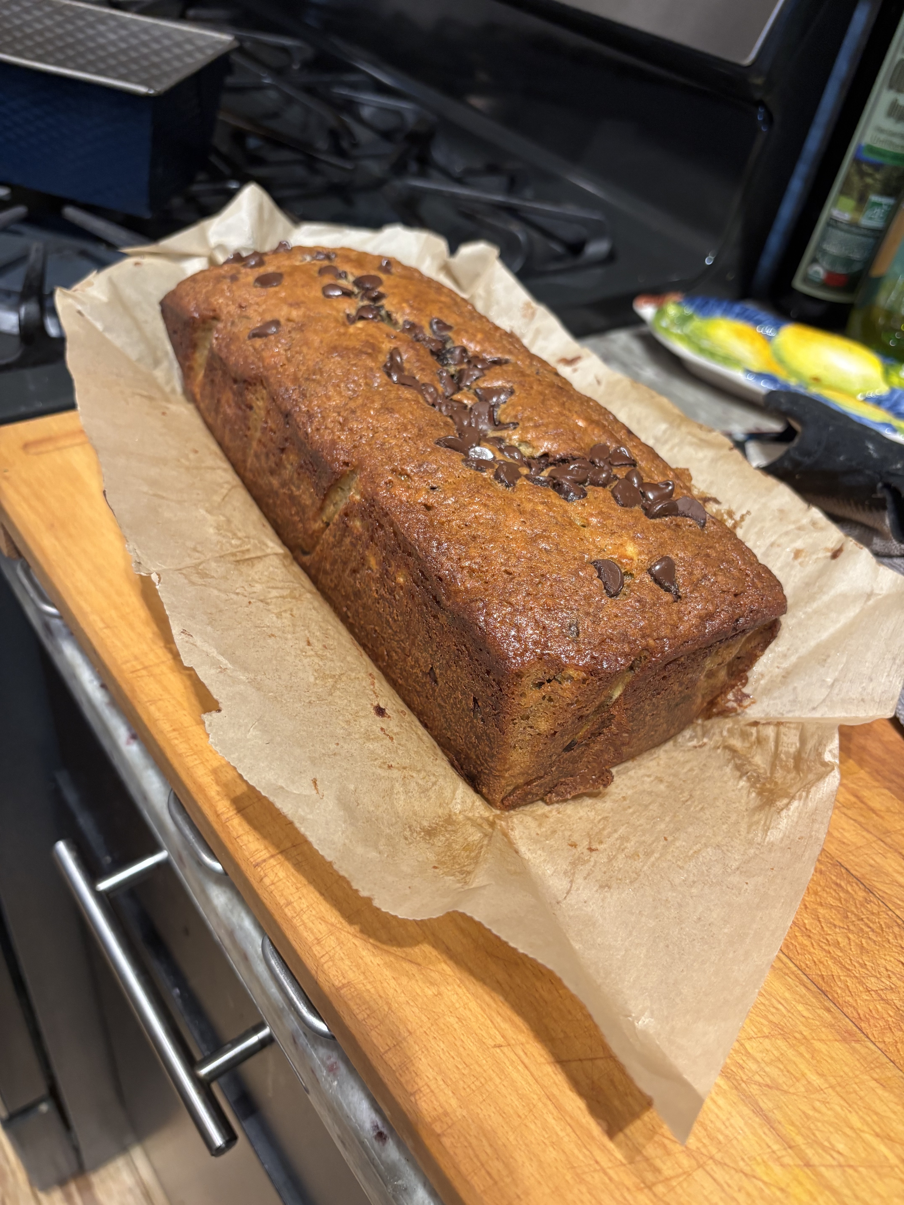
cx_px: 452
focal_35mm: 26
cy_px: 602
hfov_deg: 53.1
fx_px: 905
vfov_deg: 67.3
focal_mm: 5.96
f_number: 1.6
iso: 250
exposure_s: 1/60
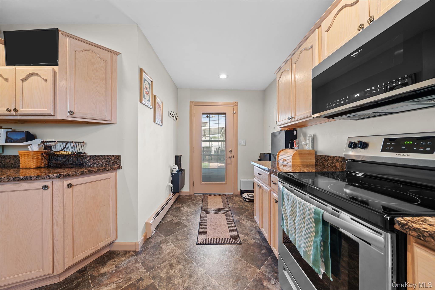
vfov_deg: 90.0
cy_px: 145
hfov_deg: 112.6
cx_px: 218
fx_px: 145
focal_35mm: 12
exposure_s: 1/1.67
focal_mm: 12
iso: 250
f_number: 8
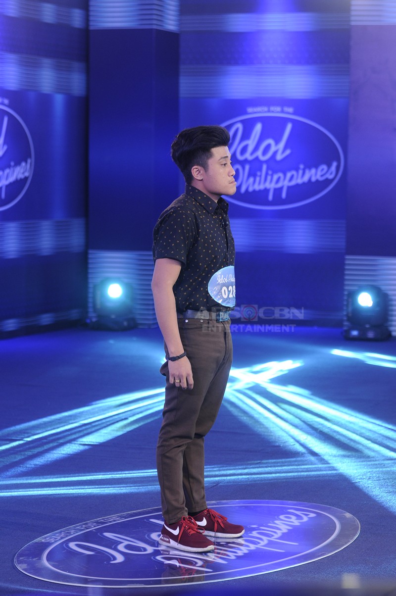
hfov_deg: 13.0
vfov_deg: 19.5
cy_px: 298
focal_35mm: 105
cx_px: 198
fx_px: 1736
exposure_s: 1/40
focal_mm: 70
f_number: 2.8
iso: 400
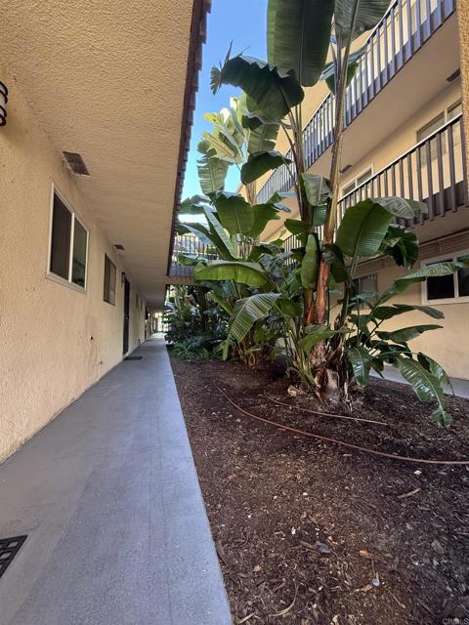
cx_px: 234
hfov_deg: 85.7
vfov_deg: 102.1
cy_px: 312
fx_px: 253
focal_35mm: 14
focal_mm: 2.22
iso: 320
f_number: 2.2
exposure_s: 1/99
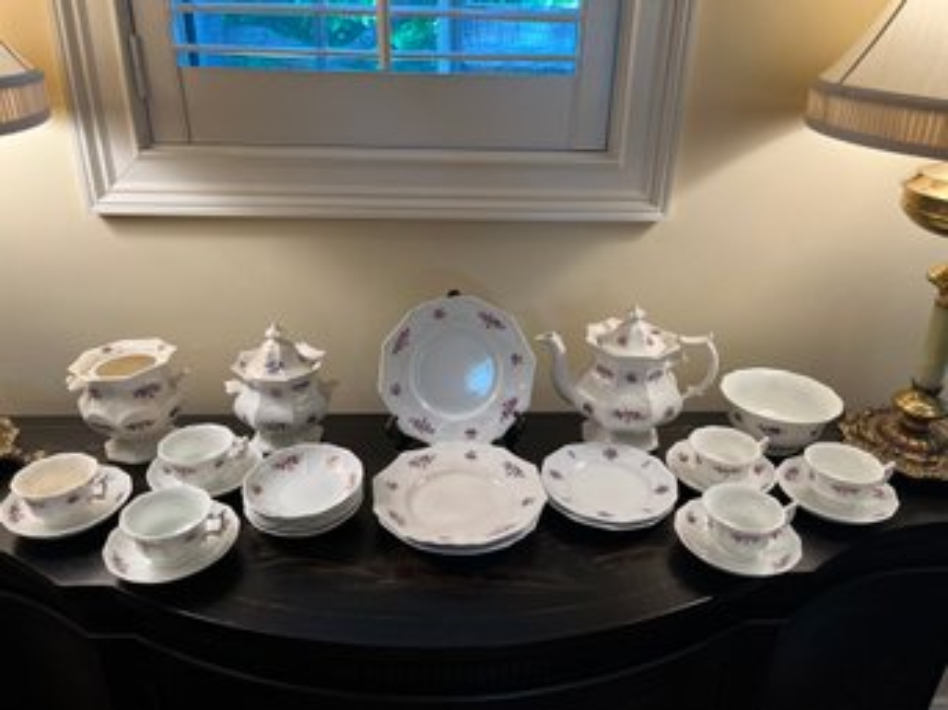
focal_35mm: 26
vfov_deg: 53.0
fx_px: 712
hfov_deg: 67.3
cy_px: 355
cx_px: 474
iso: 125
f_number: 1.6
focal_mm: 5.1
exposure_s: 1/120
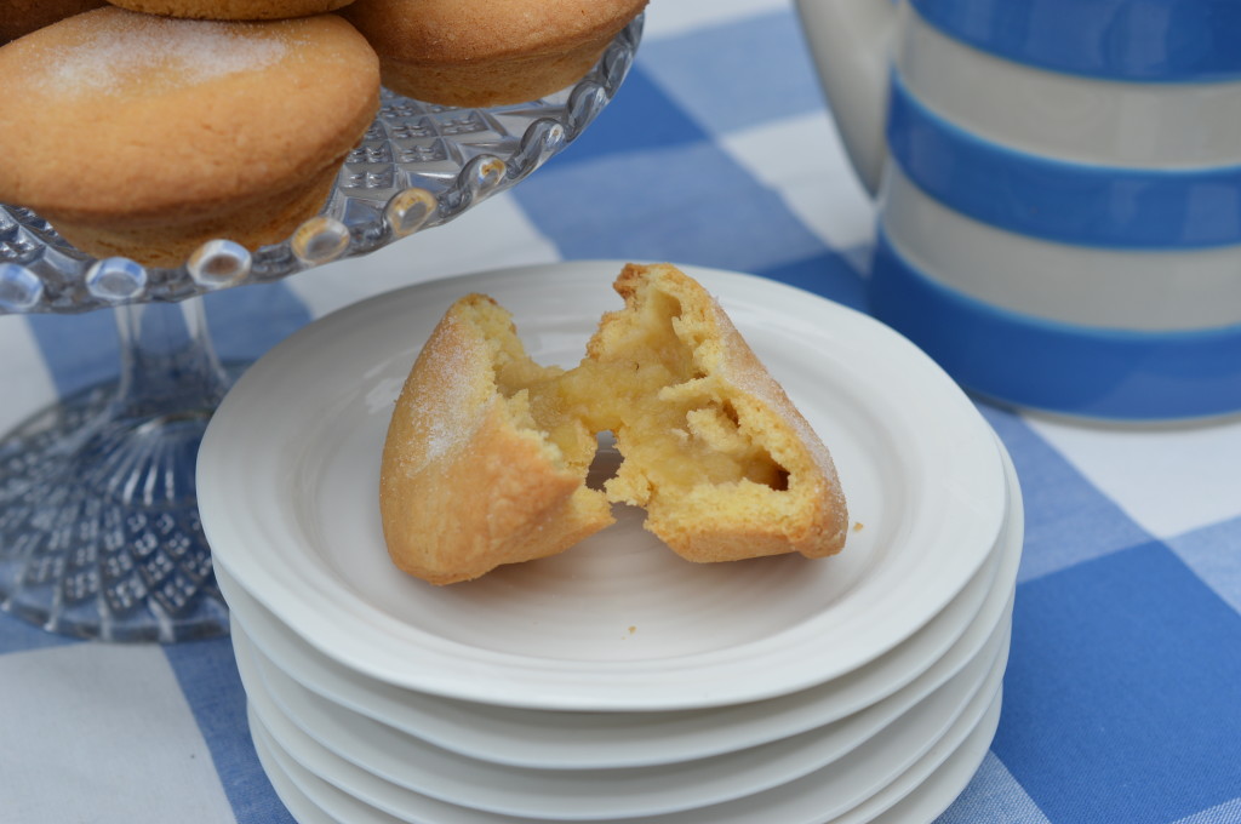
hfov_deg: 33.4
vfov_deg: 22.6
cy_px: 412
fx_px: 2066
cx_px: 620
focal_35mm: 60
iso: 100
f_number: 6.3
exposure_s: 1/160
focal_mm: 40
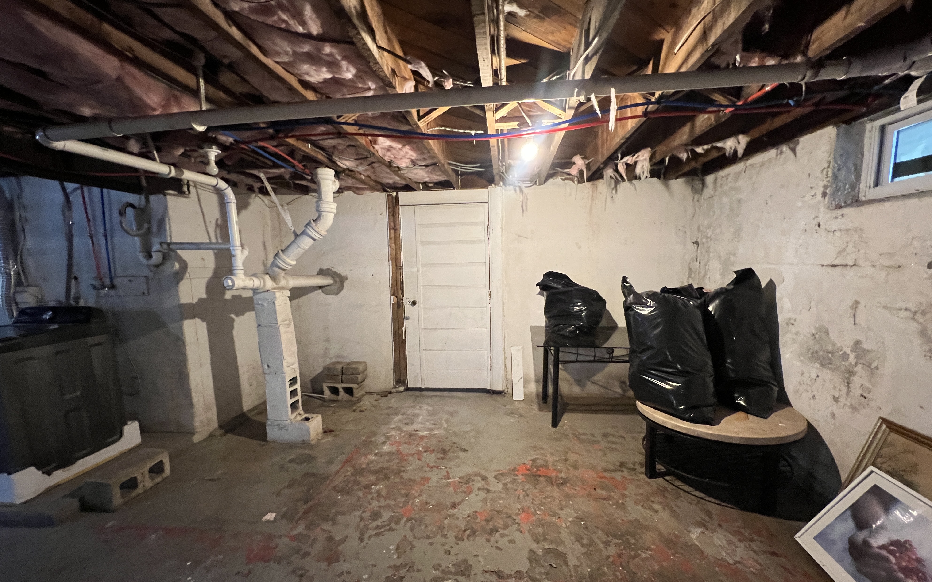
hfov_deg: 105.3
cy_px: 310
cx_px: 470
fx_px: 356
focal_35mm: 14
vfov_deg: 78.5
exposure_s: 1/60
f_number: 1.8
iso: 640
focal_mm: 1.57
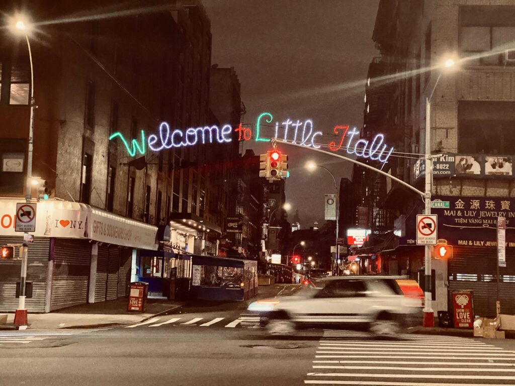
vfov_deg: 28.0
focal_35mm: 52
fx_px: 774
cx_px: 258
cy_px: 193
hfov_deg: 36.8
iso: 1000
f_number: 2
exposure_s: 1/30
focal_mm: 6
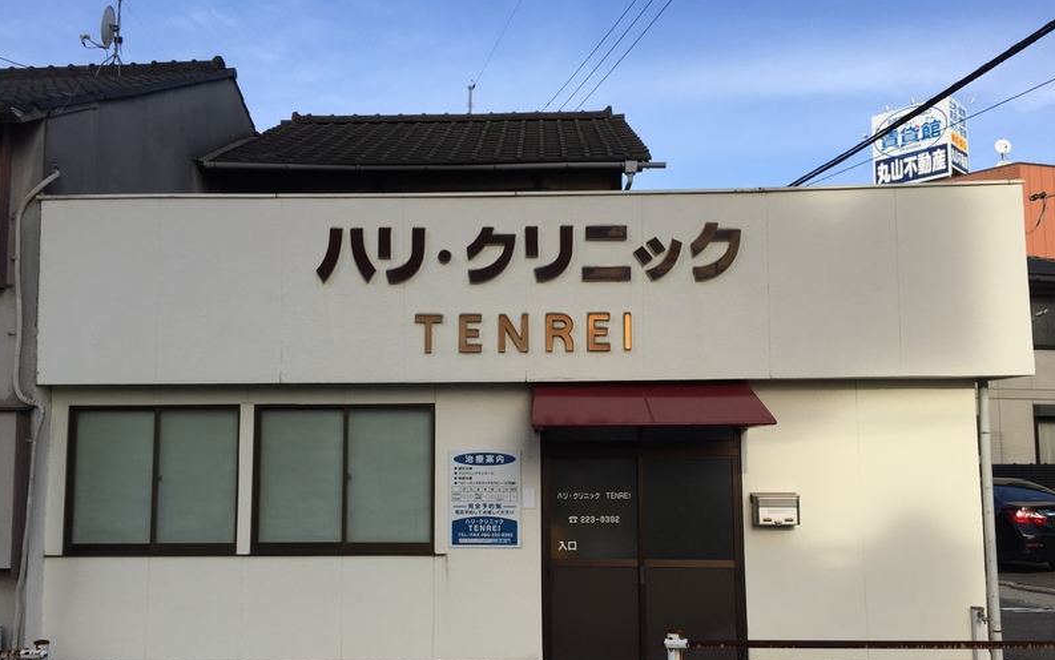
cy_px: 395
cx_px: 526
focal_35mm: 31
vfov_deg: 40.4
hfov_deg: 61.2
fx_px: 892
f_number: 2.2
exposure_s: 1/1099
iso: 32
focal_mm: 4.15
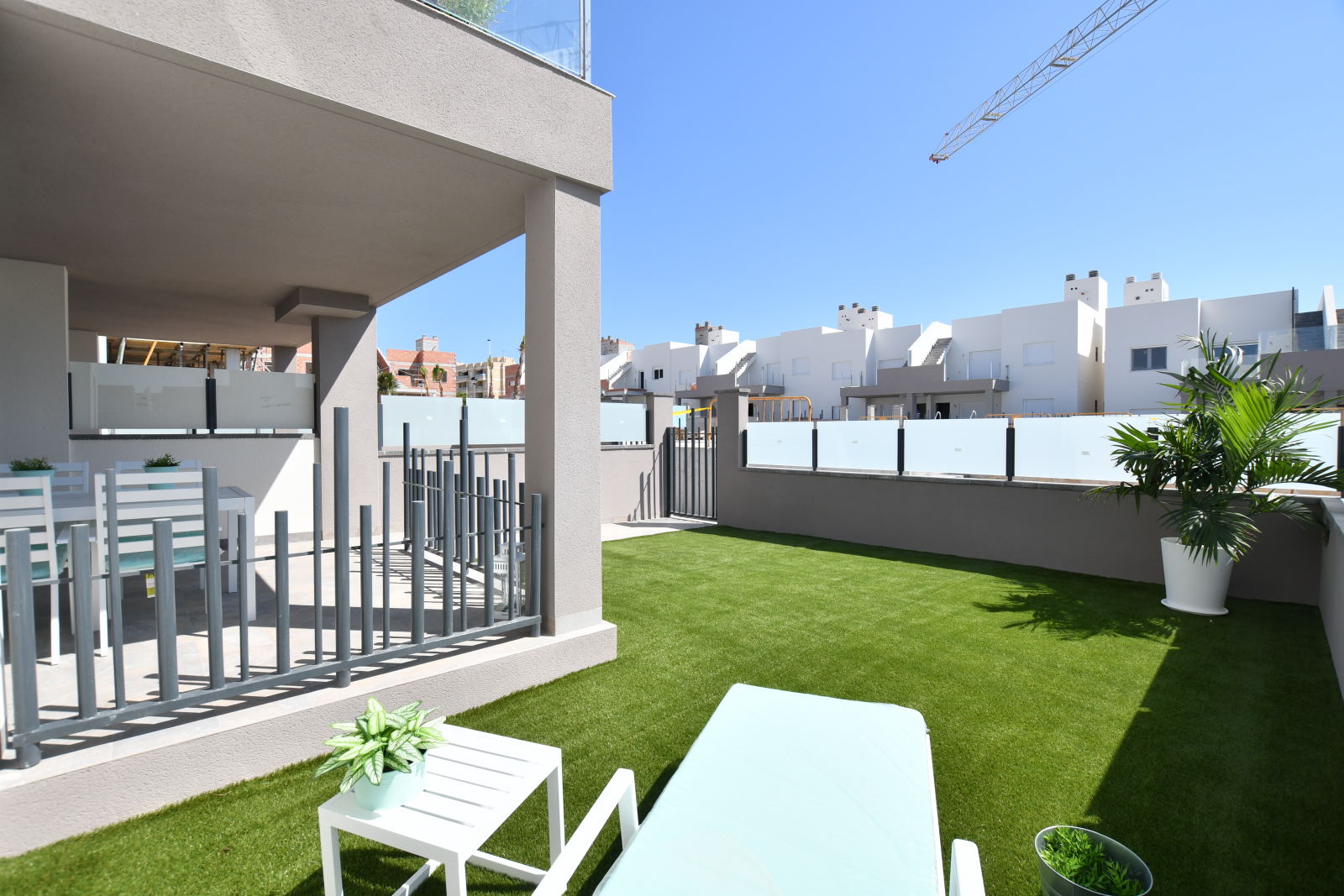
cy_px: 448
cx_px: 672
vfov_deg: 77.3
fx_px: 560
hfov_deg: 100.4
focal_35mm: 15
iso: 200
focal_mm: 10
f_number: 6.3
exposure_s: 1/640
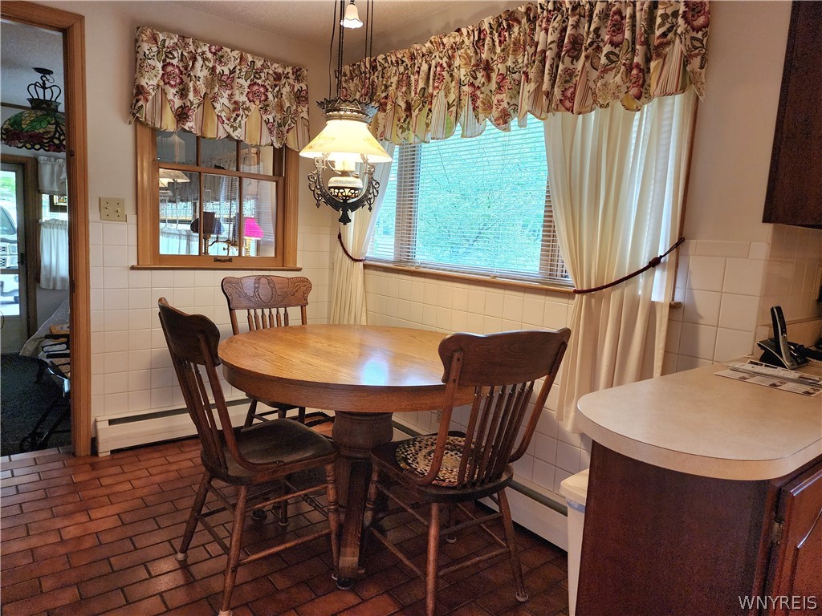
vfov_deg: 58.9
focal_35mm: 23
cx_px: 411
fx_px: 546
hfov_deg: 73.9
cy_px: 308
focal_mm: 6.4
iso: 500
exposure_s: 1/120
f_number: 1.8
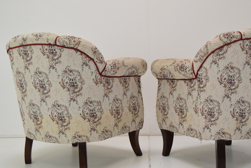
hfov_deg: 42.6
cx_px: 146
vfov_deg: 29.3
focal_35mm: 46
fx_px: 321
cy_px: 96
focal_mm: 26
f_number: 8
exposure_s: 1/250
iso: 1600
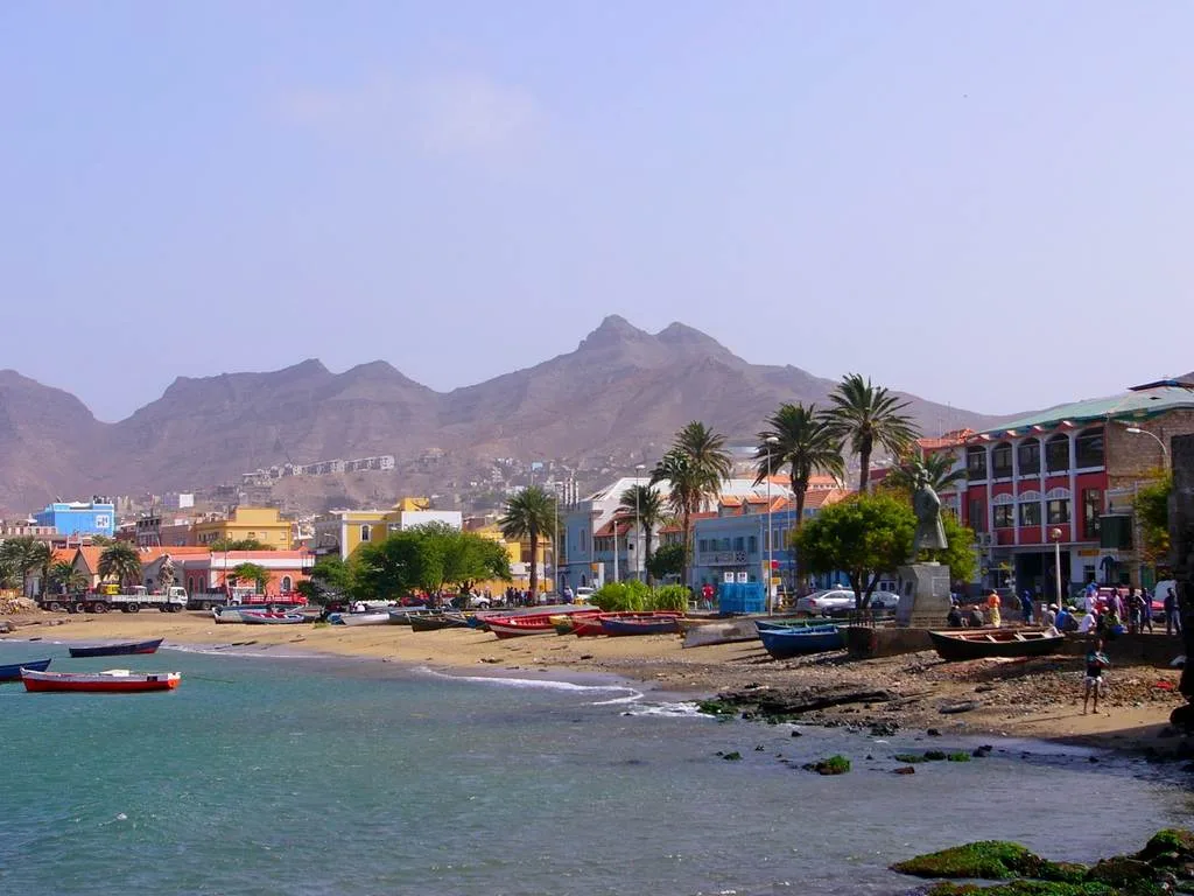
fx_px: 2173
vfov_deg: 23.3
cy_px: 448
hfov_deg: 30.7
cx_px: 597
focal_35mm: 63
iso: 50
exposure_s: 1/500
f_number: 5.2
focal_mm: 10.5
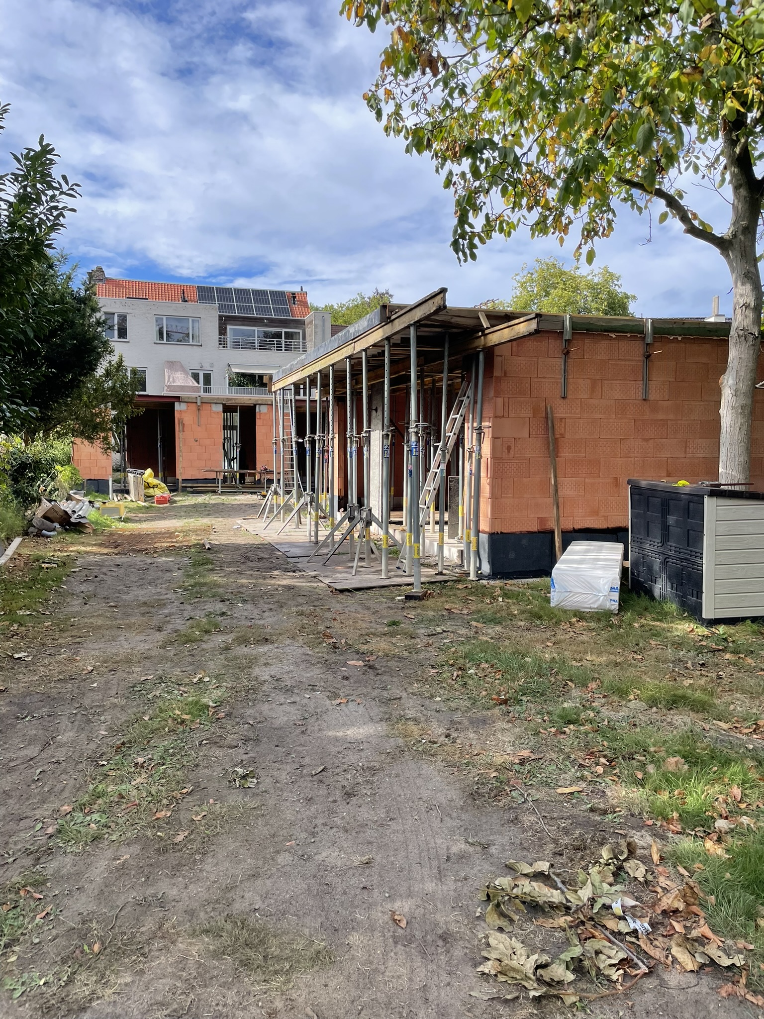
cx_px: 382
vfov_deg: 67.3
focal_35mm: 26
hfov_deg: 53.1
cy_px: 510
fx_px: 765
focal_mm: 4.2
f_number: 1.6
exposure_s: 1/1618
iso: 32
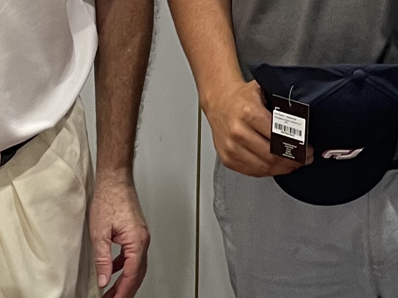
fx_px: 1437
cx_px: 383
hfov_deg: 15.5
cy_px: -330
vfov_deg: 10.7
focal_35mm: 125
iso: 64
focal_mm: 4.2
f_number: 1.6
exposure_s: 1/50
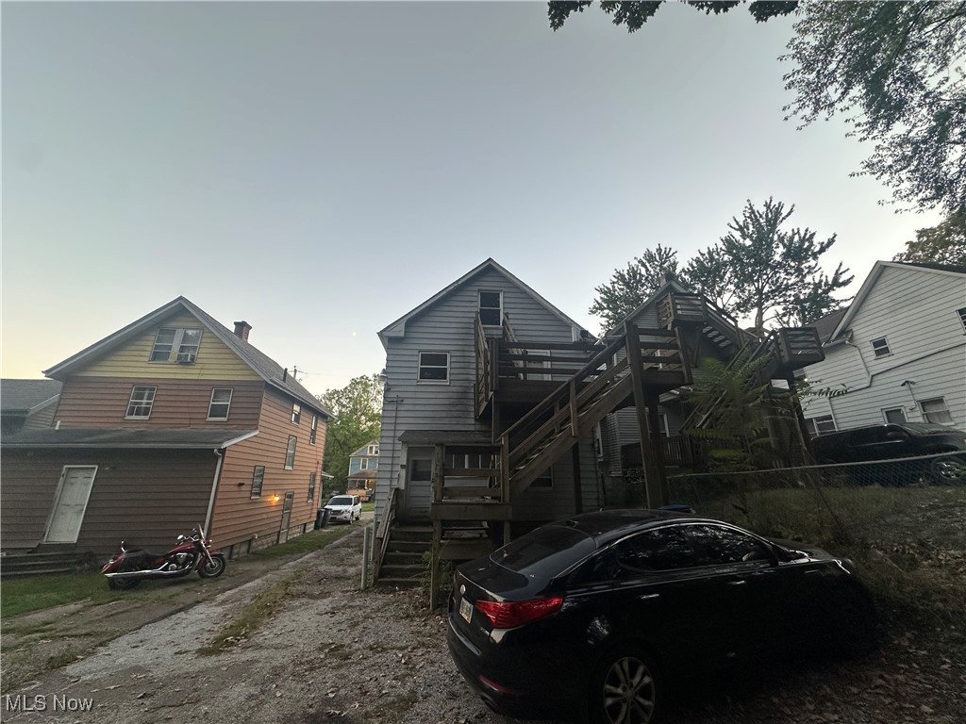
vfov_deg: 85.7
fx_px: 391
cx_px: 483
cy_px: 362
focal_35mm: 14
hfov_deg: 102.1
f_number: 2.2
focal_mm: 2.22
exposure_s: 1/99
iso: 125
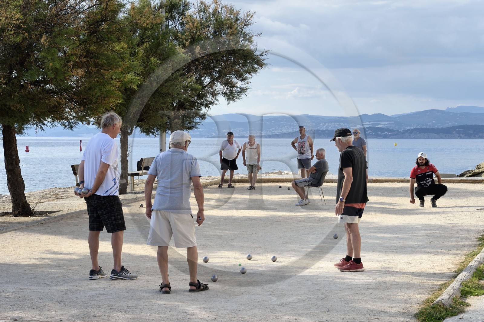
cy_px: 161
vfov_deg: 19.5
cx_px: 242
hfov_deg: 28.8
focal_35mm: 70
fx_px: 941
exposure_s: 1/200
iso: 200
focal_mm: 70
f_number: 11
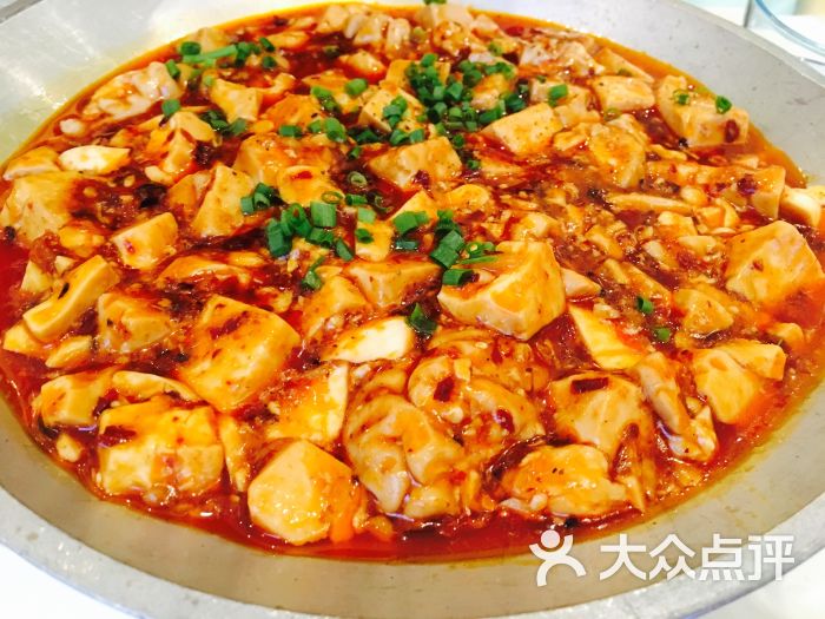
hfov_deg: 61.7
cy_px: 310
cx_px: 412
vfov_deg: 48.2
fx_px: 691
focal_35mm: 29
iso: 250
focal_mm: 4.15
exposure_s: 1/17
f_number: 2.2
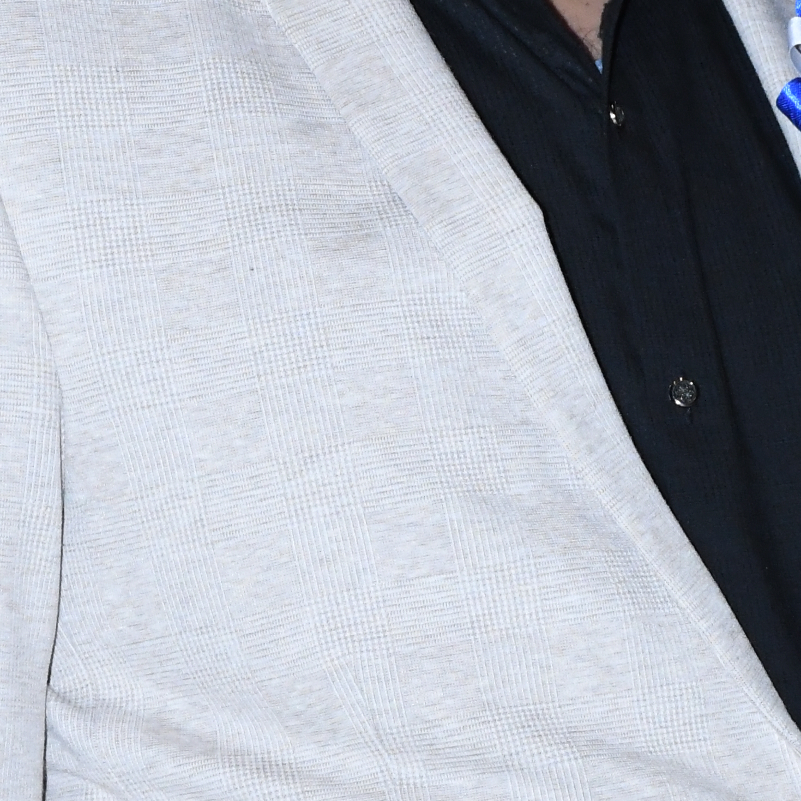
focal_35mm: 409
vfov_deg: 4.3
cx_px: 479
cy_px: 195
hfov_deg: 4.3
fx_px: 10707
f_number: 7.1
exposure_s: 1/100
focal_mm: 85
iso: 2500
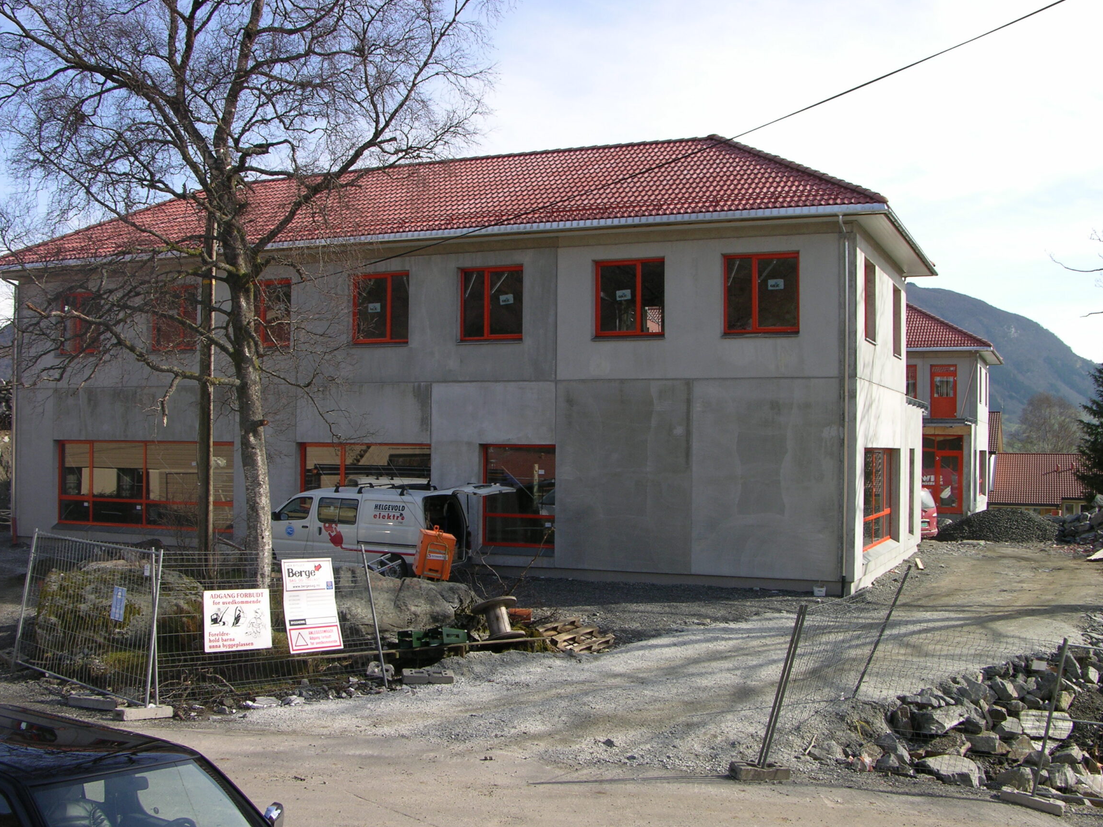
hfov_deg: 47.8
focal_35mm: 39
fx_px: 1243
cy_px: 425
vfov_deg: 36.8
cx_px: 526
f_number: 5.6
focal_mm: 8.9
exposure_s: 1/185
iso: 50
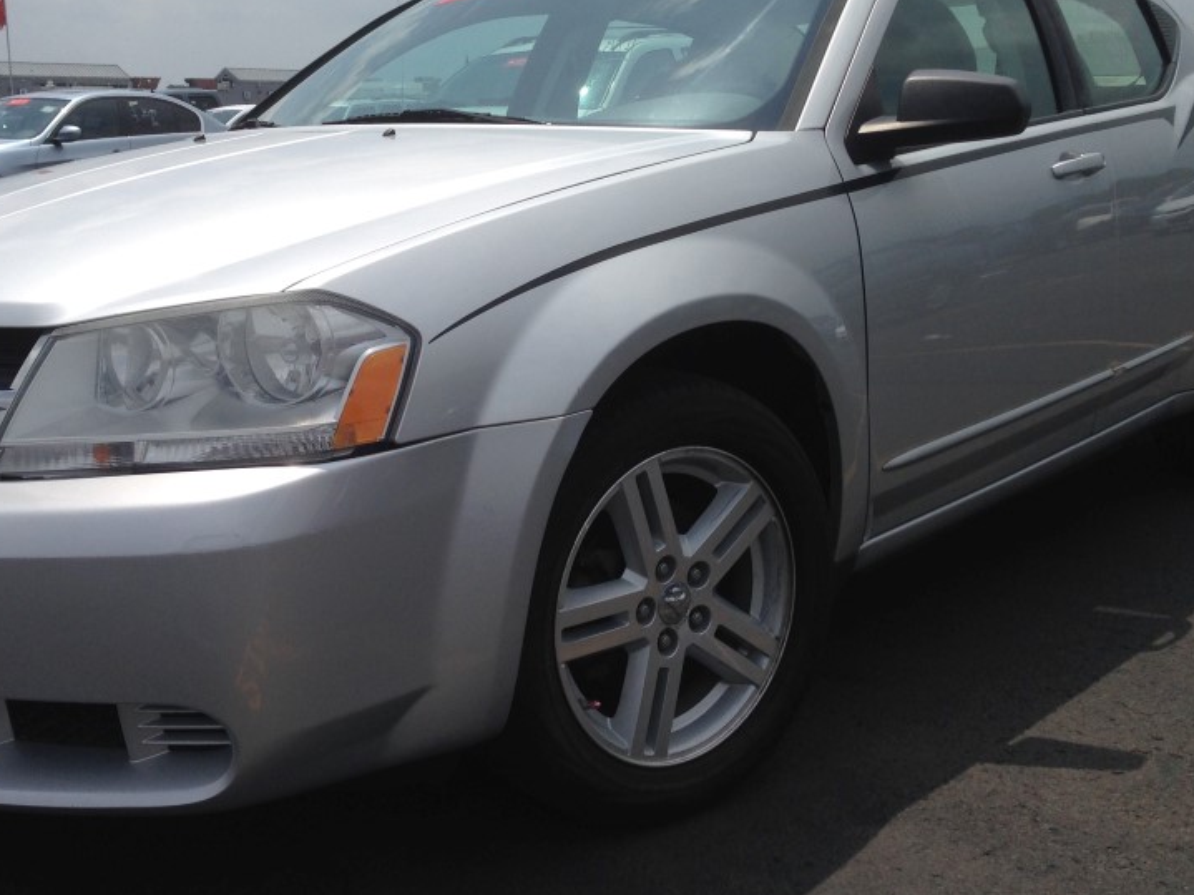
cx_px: 482
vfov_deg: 30.7
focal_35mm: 47
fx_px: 1621
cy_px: 302
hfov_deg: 40.3
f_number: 2.4
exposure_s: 1/3876
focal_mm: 4.12
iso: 50
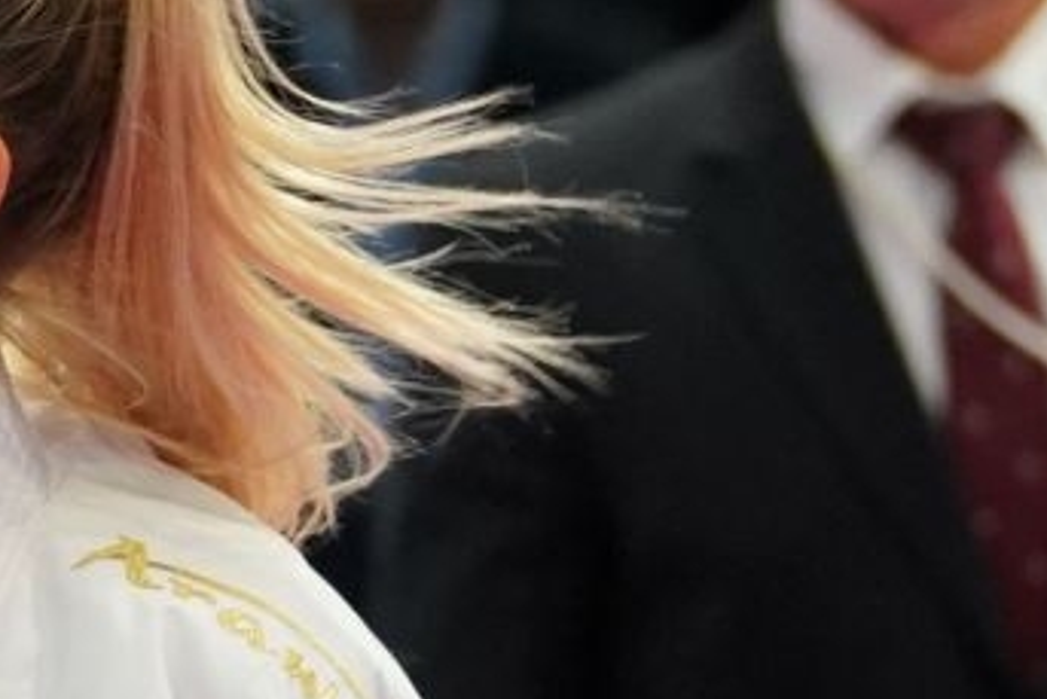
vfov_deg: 1.5
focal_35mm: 912
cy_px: 1386
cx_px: -577
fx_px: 26534
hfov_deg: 2.3
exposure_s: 1/1000
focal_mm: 116
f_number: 2.8
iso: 2000
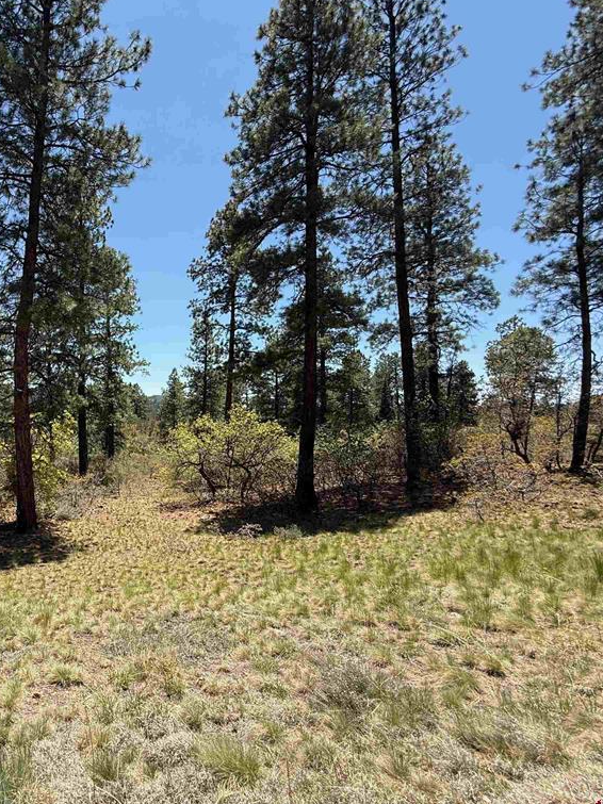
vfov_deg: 84.7
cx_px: 92
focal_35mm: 19
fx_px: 441
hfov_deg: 60.9
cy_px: 399
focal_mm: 2.22
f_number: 2.2
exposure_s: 1/942
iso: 50
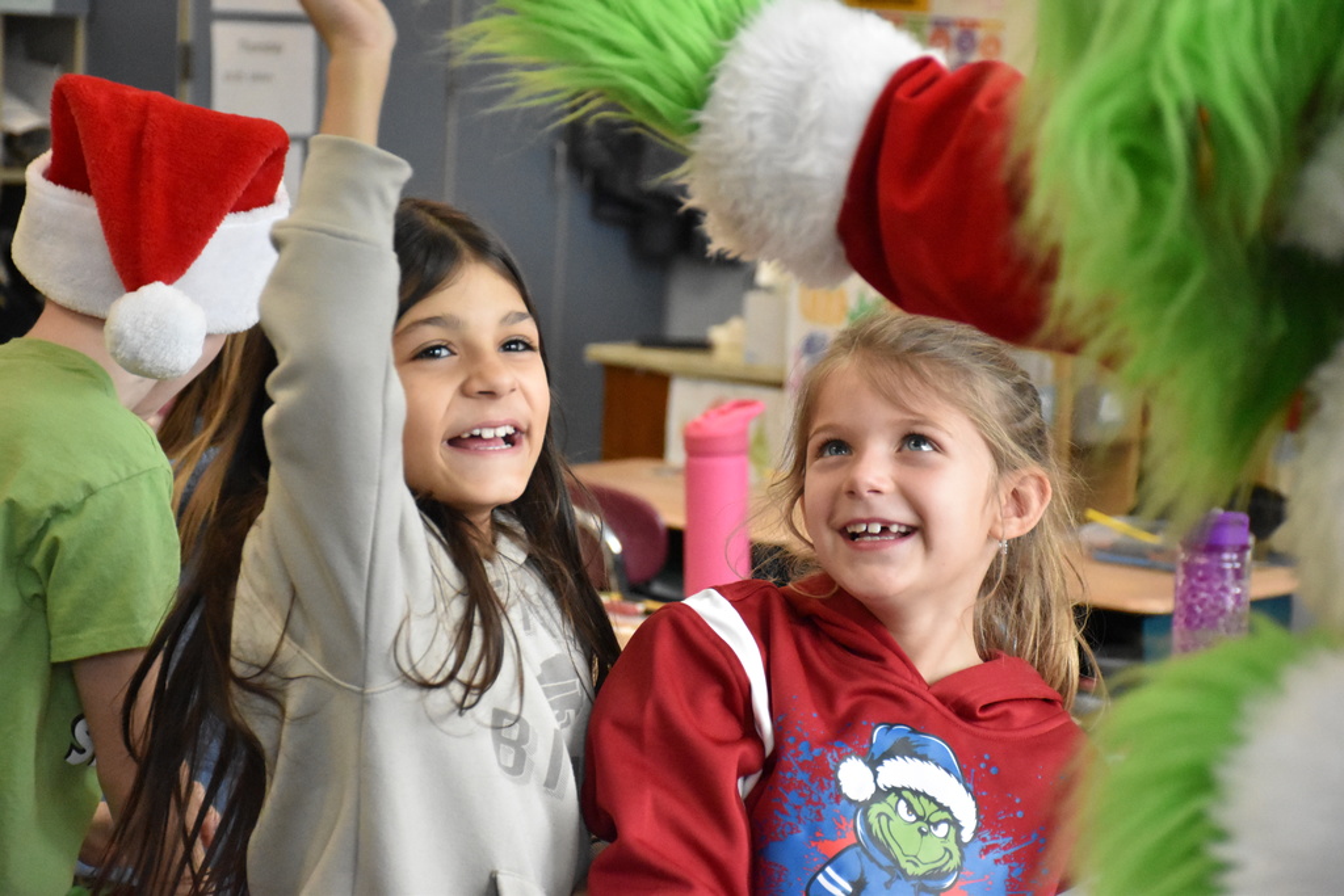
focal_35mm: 105
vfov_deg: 13.0
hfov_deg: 19.5
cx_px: 672
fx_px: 3920
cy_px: 448
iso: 6400
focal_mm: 70
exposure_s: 1/320
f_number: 5
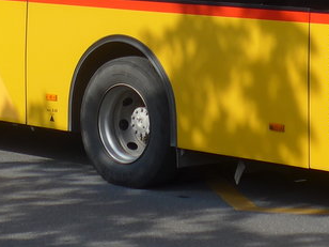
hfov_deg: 11.0
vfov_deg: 8.0
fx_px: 1701
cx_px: 174
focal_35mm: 179
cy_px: -194
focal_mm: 9.5
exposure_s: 1/1300
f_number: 3
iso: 80
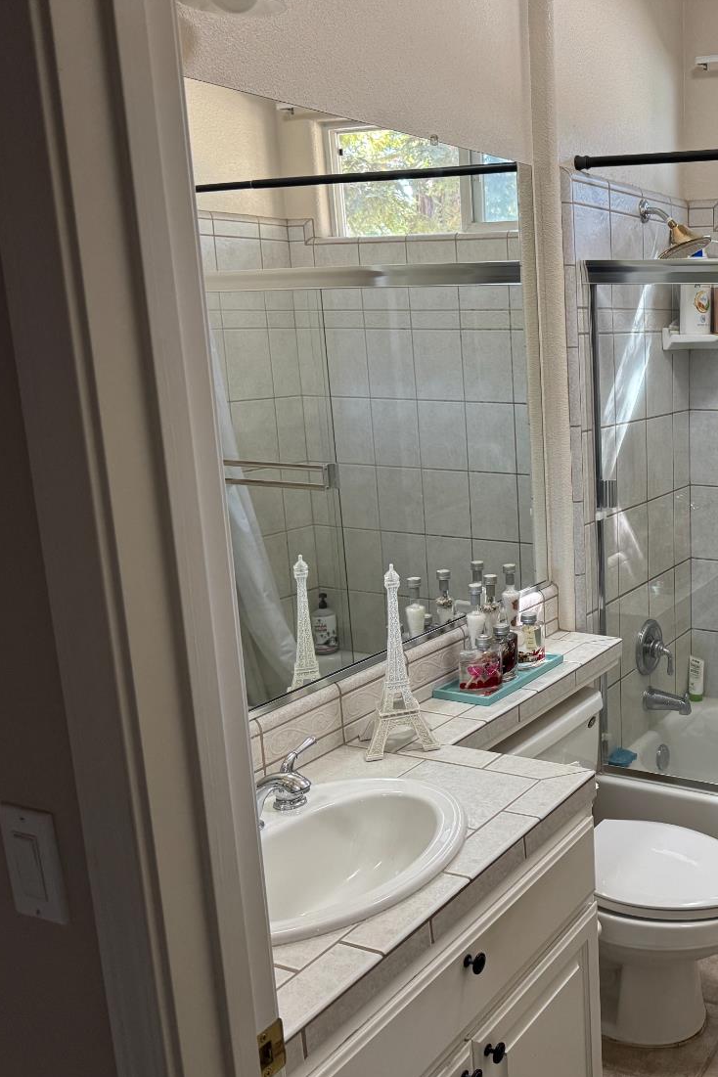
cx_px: 708
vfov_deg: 55.8
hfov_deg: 35.4
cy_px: 544
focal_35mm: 34
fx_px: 1017
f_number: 1.78
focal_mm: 6.76
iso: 320
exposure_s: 1/60
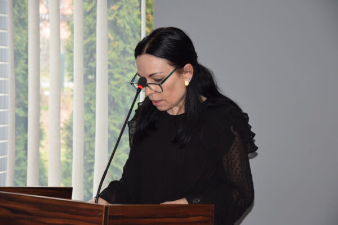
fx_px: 1197
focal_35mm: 128
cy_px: 112
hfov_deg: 16.1
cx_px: 169
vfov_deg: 10.8
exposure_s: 1/100
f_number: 5.6
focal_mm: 85
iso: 800
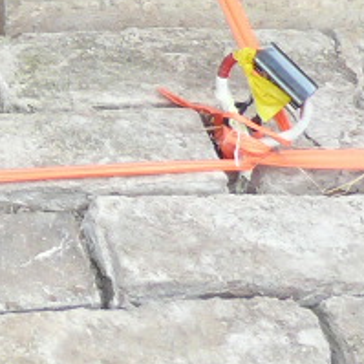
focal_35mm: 263
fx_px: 3129
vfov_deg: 6.3
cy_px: -567
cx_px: -999
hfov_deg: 5.8
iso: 100
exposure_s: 1/100
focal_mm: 7.8
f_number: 3.6
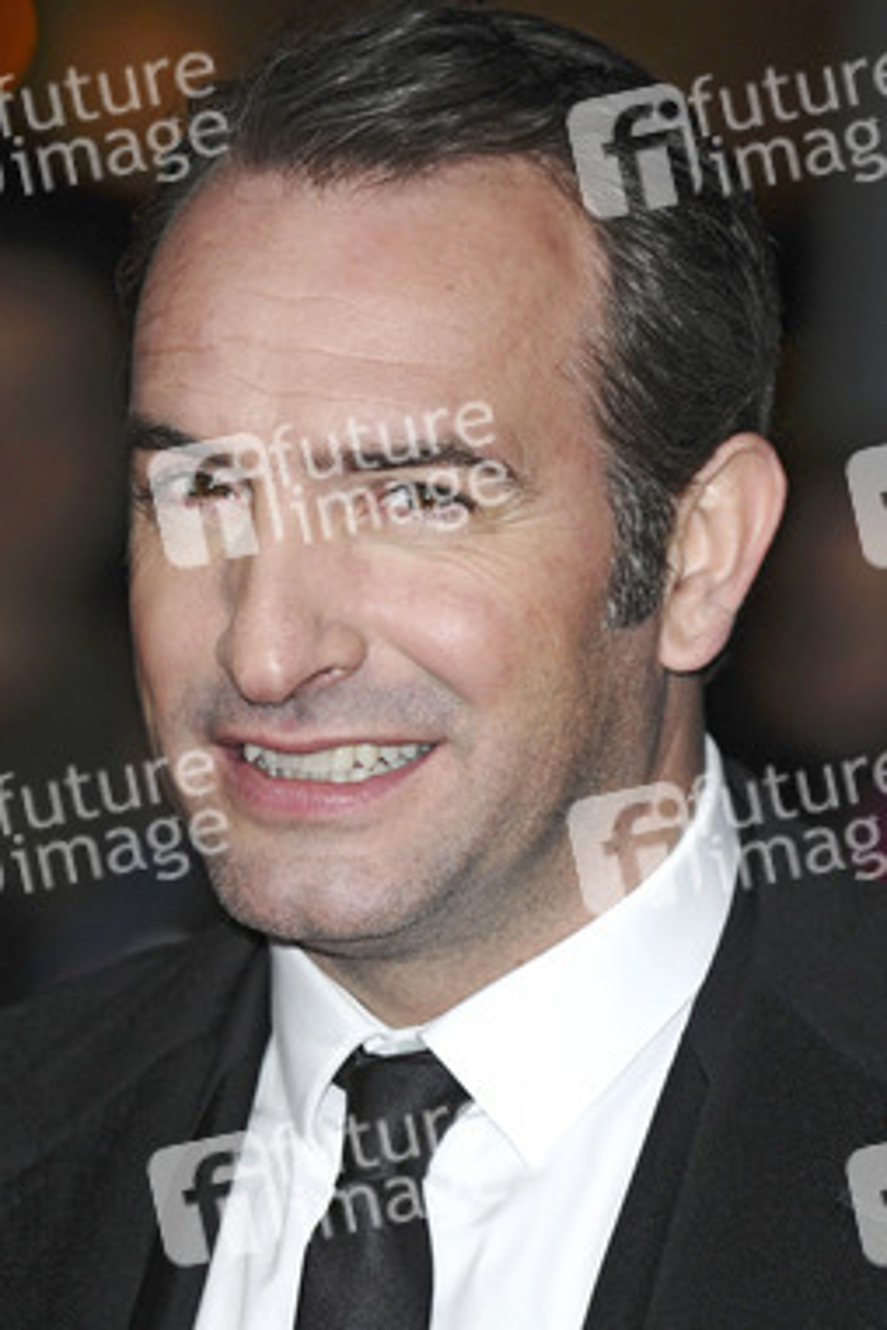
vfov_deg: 7.1
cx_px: 431
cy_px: 660
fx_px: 10773
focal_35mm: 292
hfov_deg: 4.7
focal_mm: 185
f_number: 4.5
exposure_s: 1/250
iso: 640
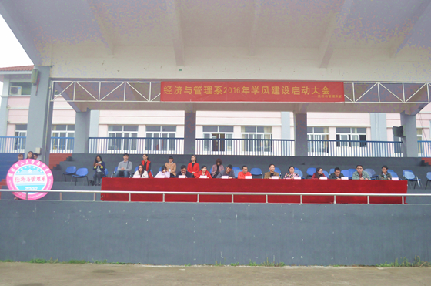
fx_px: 394
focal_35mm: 33
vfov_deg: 39.8
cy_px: 143
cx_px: 216
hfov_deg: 57.3
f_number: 4
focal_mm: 22
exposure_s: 1/800
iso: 1600
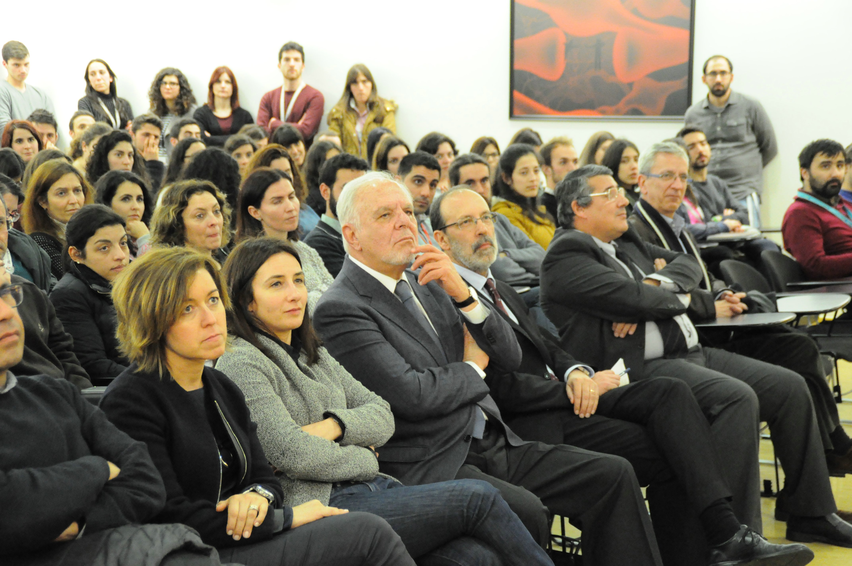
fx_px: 1773
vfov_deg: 18.1
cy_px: 283
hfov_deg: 27.0
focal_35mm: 75
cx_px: 426
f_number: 4.8
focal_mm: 50
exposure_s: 1/100
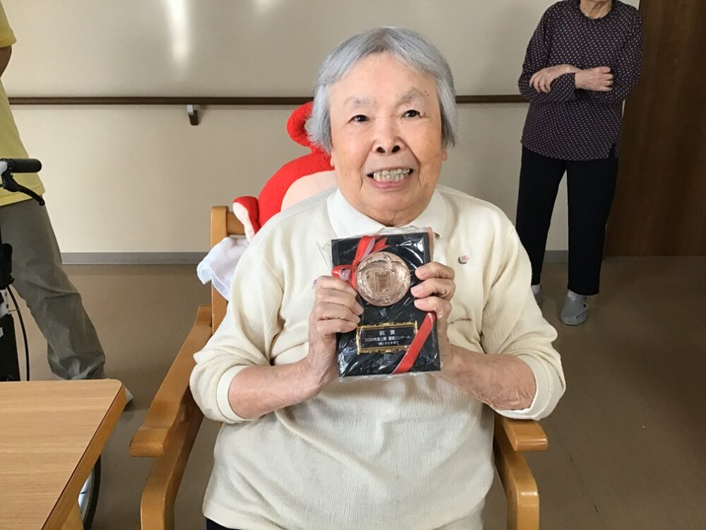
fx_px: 632
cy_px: 265
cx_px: 353
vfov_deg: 45.4
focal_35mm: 31
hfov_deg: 58.4
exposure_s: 1/30
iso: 80
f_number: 2.4
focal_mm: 3.3
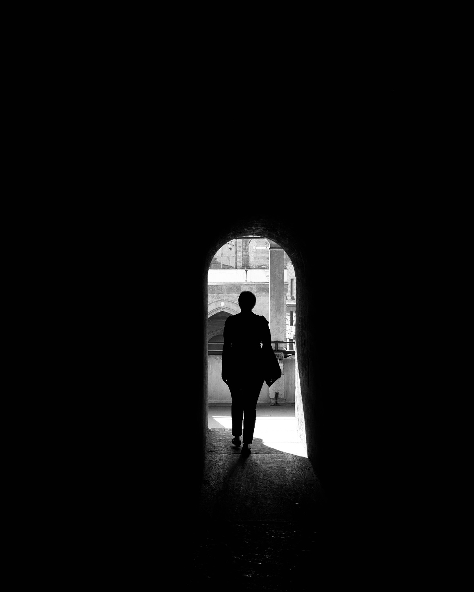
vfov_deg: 45.7
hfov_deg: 37.3
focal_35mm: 40
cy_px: 323
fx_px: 701
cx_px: 235
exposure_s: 1/125
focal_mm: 23
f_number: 8
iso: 640
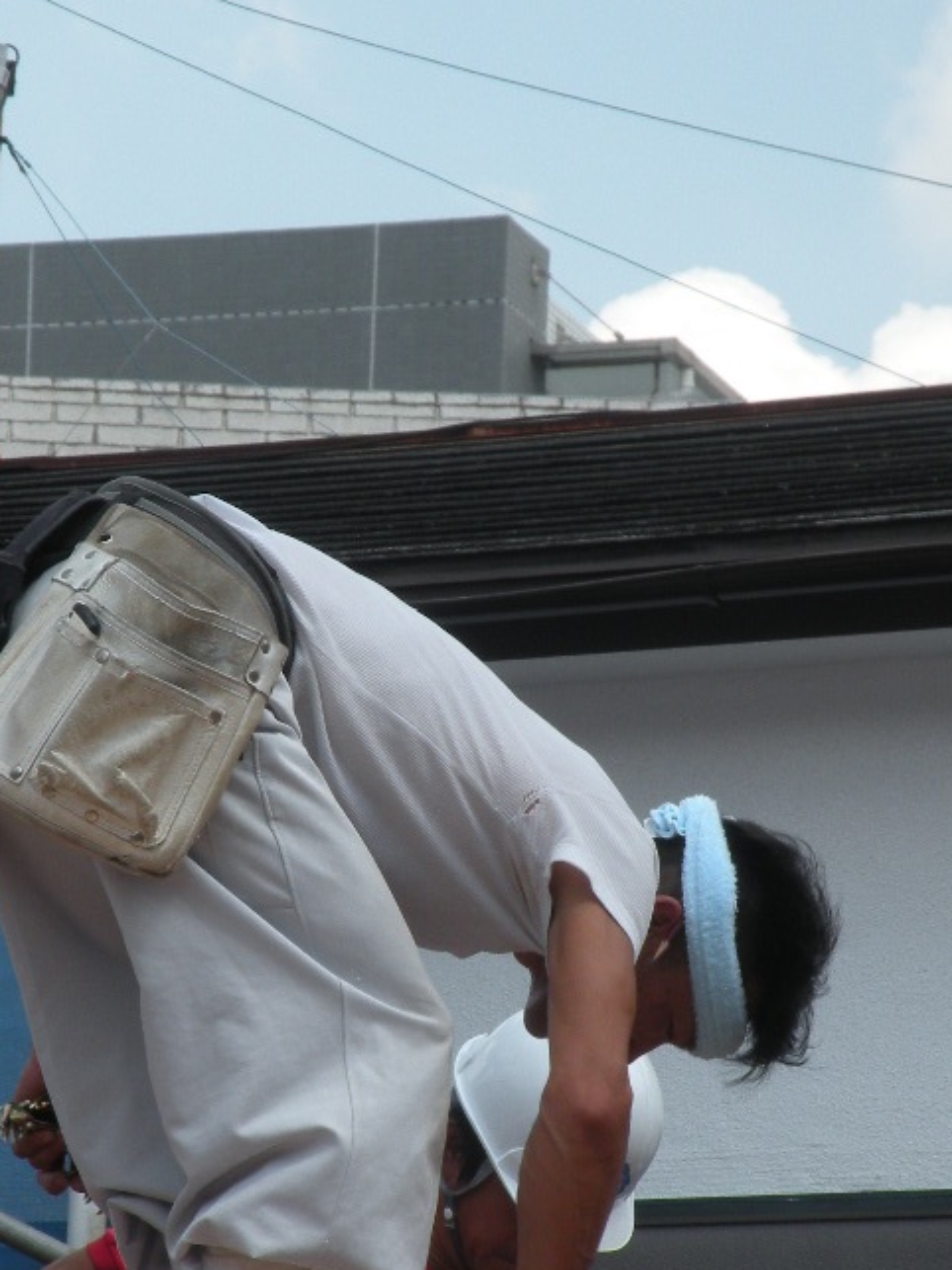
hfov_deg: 6.0
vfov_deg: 8.0
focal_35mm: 247
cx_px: 363
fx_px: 9060
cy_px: 932
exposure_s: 1/197
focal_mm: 27.4
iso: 64
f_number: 7.1
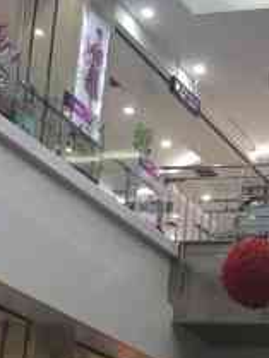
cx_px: 252
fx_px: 1294
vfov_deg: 15.4
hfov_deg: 11.8
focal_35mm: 125
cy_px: 373
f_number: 1.8
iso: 25
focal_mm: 3.99
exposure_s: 1/33
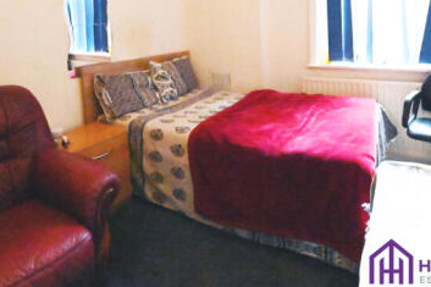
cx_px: 220
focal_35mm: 26
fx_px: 311
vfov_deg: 46.8
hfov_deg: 69.4
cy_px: 56
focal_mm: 14
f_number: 4.5
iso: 64508
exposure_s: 1/2000
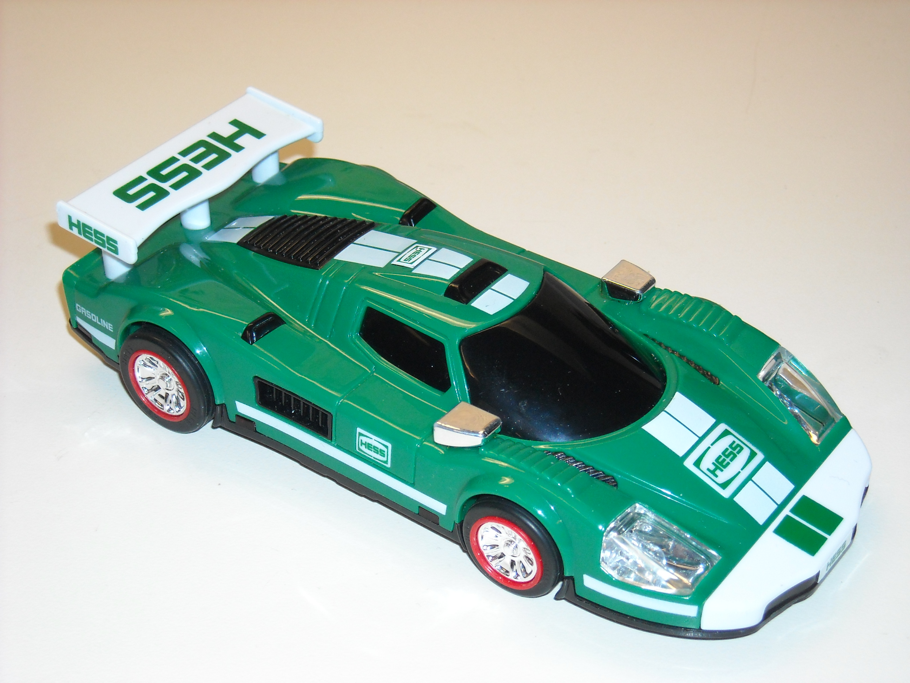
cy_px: 342
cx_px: 455
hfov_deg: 25.7
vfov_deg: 19.4
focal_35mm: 76
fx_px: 1998
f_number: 3.9
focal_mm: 12.3
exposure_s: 1/125
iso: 200
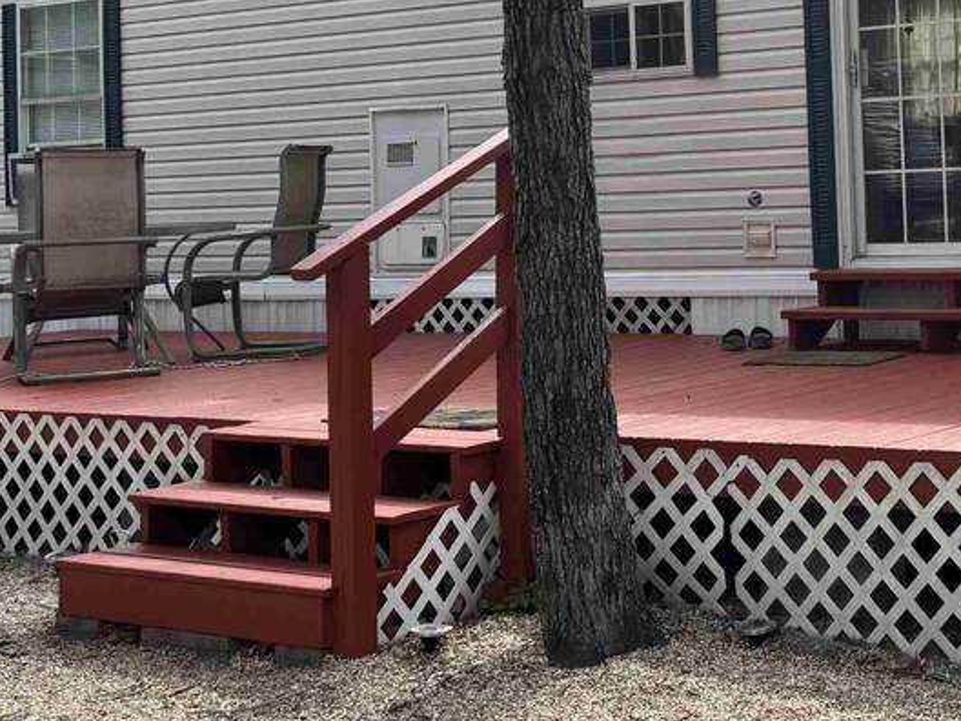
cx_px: 857
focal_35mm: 63
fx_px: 1749
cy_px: 86
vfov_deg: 22.8
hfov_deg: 29.5
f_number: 1.6
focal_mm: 5.96
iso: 50
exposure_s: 1/510
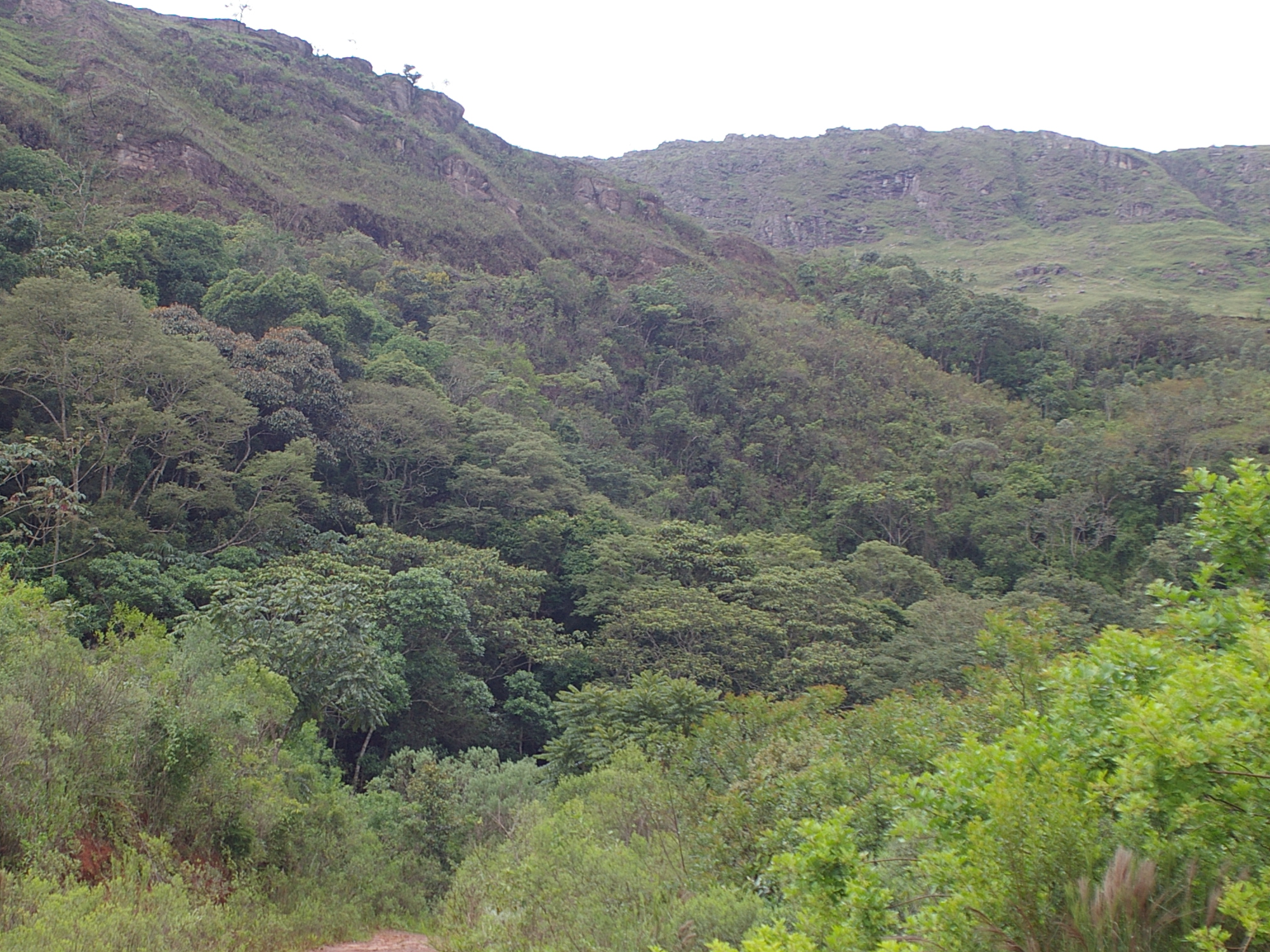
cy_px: 619
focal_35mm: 52
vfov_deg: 27.9
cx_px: 443
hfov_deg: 36.5
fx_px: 1907
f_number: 4.5
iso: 200
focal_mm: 24
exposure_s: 1/180
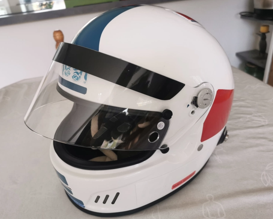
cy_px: 108
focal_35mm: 29
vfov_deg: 50.0
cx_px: 128
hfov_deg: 60.4
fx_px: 234
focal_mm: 5.58
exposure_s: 1/50
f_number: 1.8
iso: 250
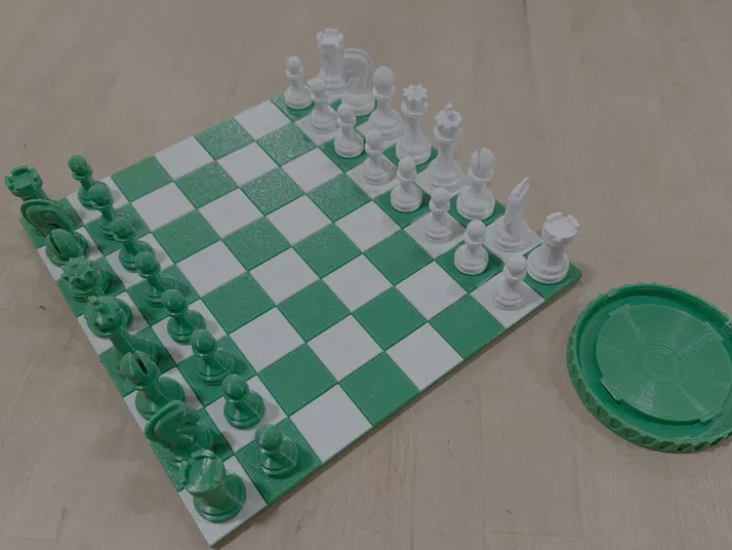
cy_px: 307
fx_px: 592
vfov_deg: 49.7
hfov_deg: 63.4
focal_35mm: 28
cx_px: 389
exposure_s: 1/120
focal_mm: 6.76
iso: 200
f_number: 1.78
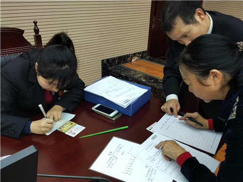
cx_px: 122
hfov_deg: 60.0
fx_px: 211
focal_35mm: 30
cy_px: 91
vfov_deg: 46.8
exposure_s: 1/50
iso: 166
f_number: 2
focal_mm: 4.12
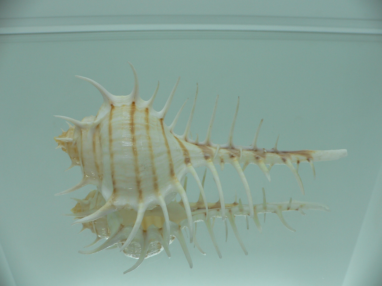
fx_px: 386
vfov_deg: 40.7
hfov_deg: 52.6
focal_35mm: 35
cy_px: 143
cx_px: 191
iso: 80
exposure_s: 1/80
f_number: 2.8
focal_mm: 4.6
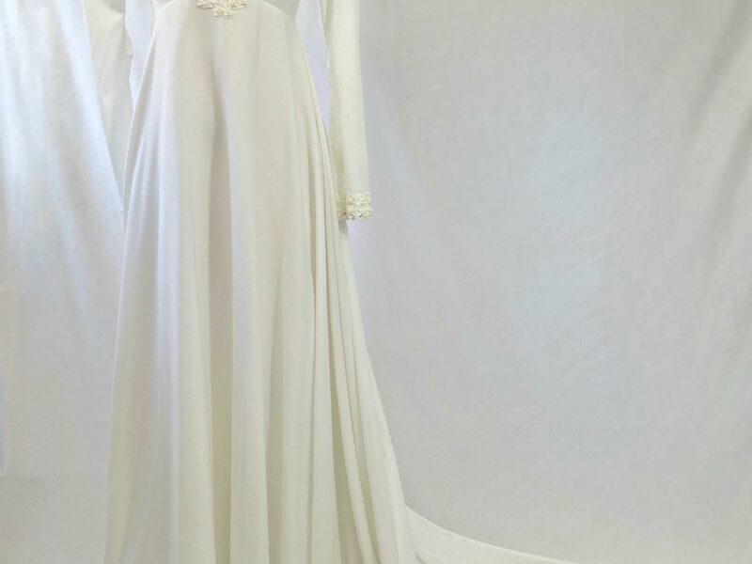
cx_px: 376
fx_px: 500
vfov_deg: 58.9
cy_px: 282
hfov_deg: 73.9
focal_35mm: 23
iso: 64
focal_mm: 5.54
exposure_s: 1/120
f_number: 1.8
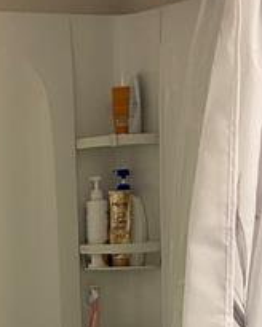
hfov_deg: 15.9
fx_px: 921
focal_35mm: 95
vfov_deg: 19.3
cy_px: 362
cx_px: 6
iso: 160
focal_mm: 4.25
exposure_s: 1/60
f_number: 1.8
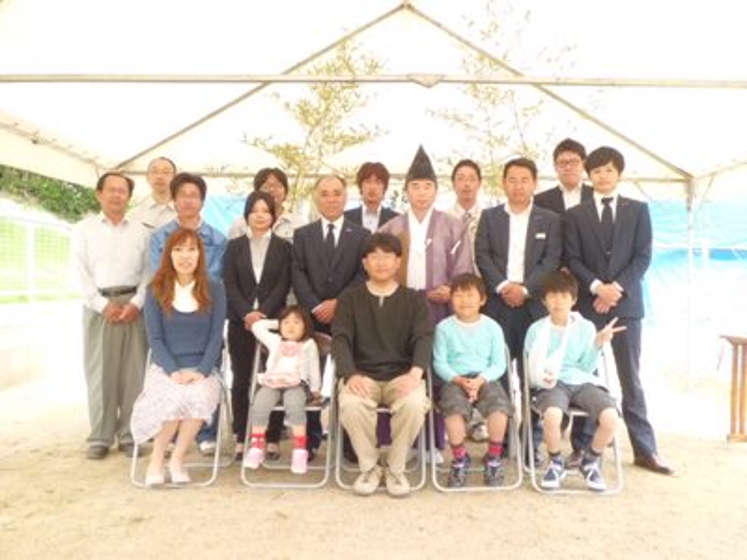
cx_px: 374
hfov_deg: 51.4
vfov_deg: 39.7
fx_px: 777
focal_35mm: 36
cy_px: 280
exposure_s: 1/200
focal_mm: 6.4
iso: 200
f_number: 3.1
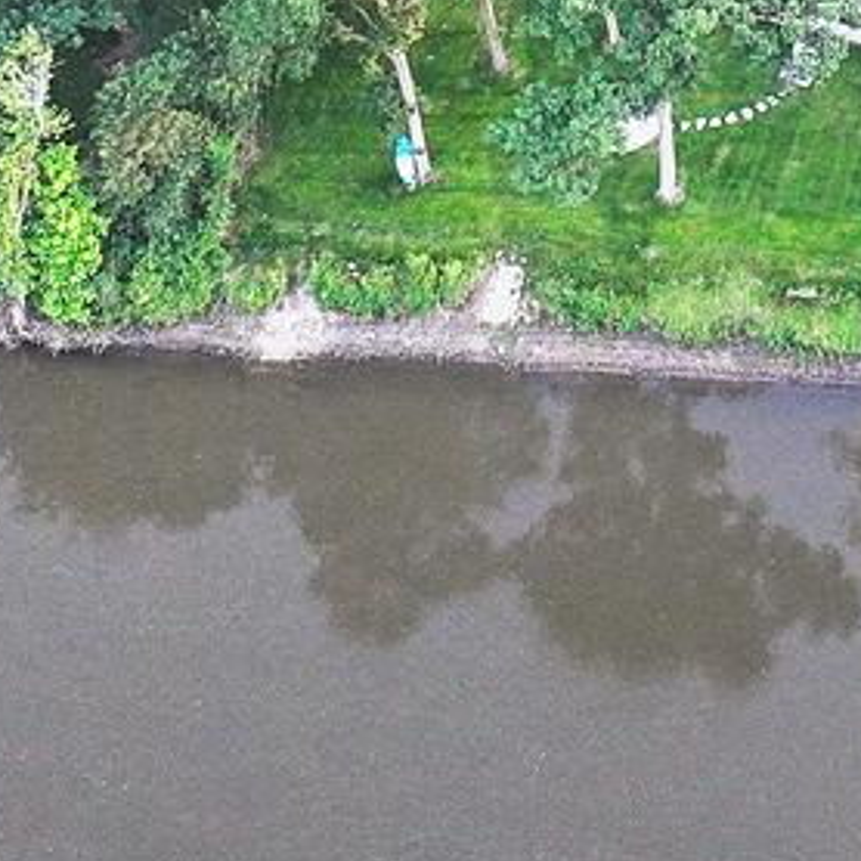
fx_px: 3095
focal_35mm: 110
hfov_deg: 15.1
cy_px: -623
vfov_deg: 14.2
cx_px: 1144
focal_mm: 12.29
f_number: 2.8
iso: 400
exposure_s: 1/320
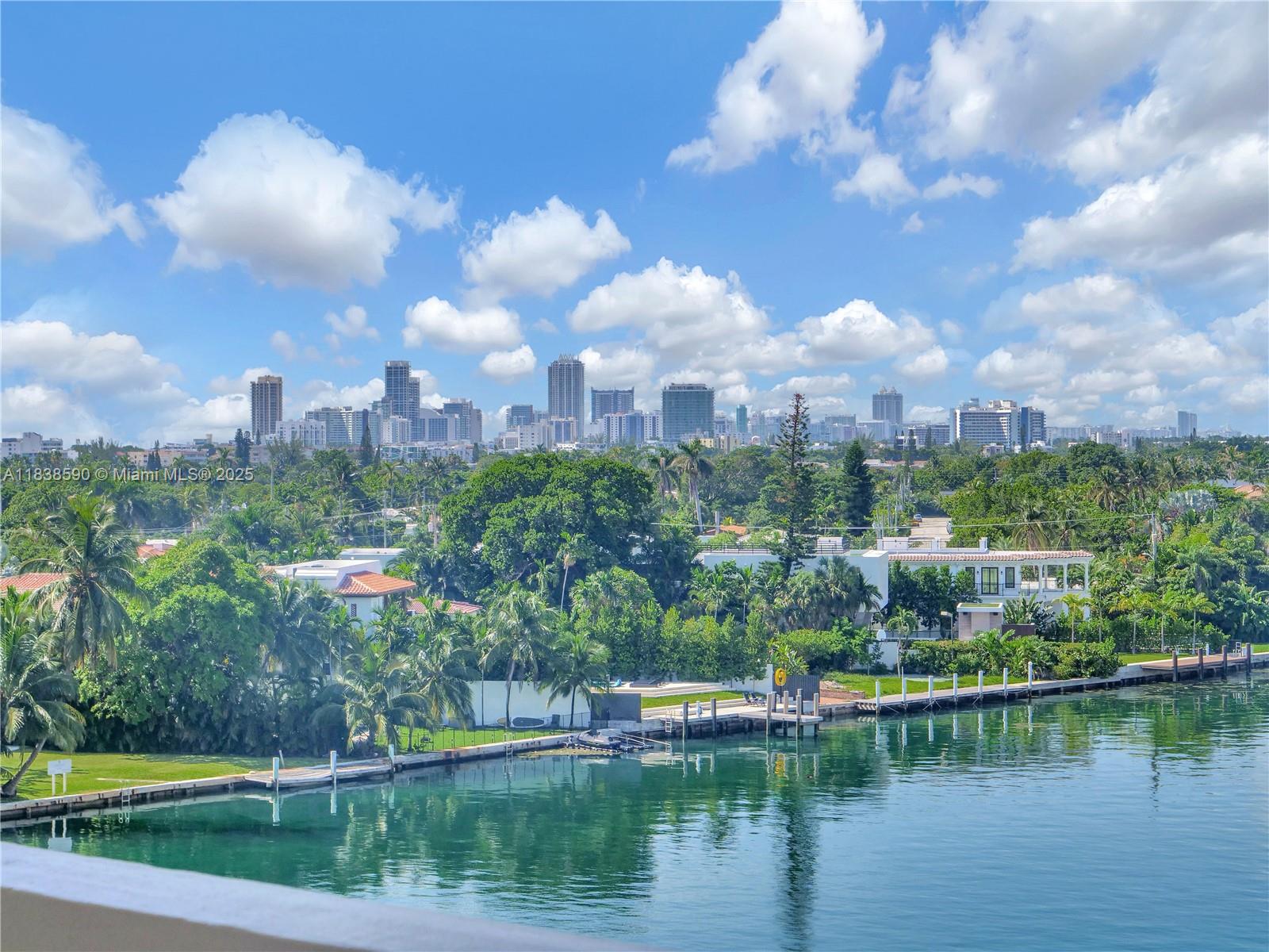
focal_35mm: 72
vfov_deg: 20.4
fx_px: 2639
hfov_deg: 27.0
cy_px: 476
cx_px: 634
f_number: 8
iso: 200
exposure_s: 1/640
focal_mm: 36
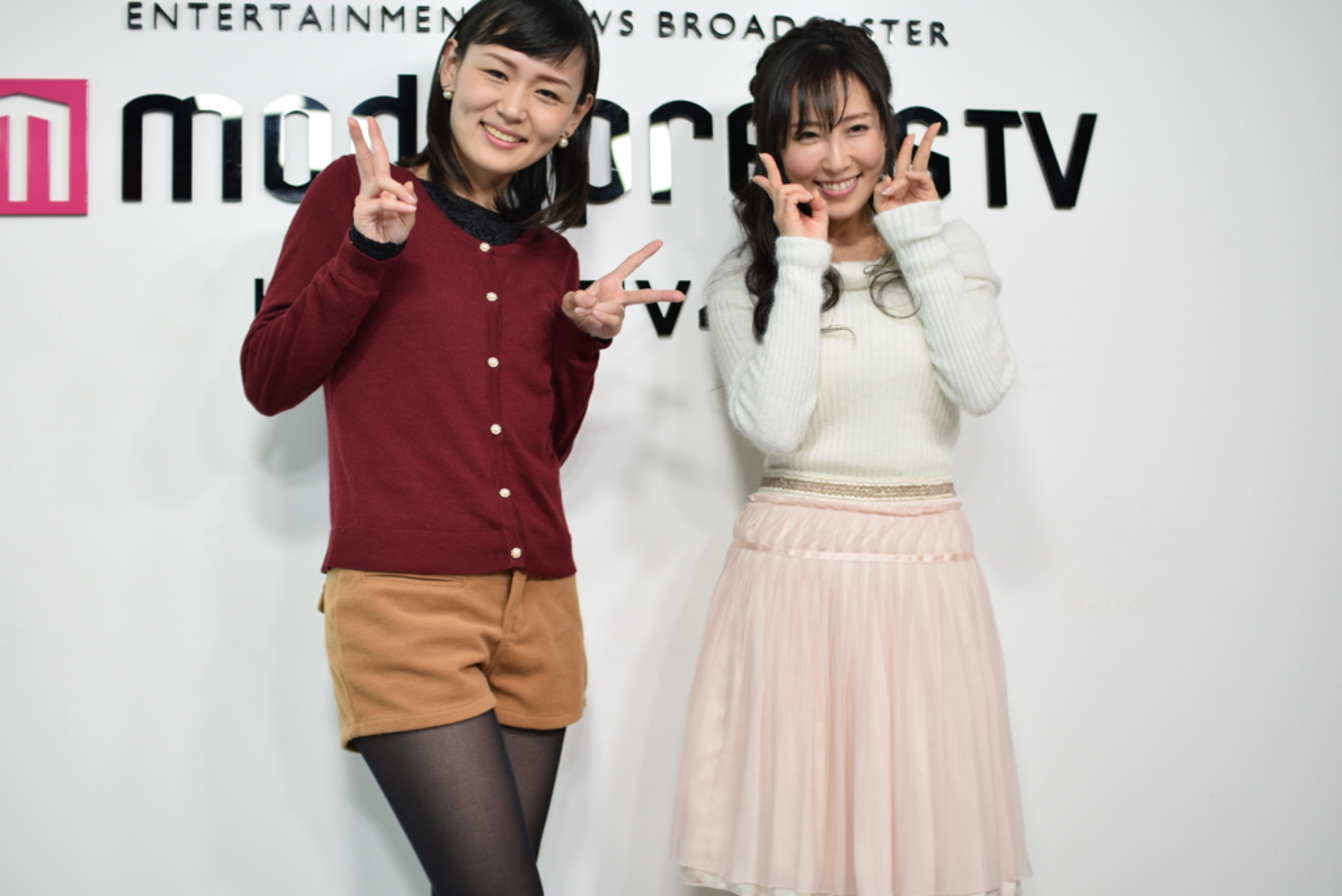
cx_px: 671
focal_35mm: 45
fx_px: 1678
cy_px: 448
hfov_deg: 43.6
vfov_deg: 29.9
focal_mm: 30
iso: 100
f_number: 1.8
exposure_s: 1/200
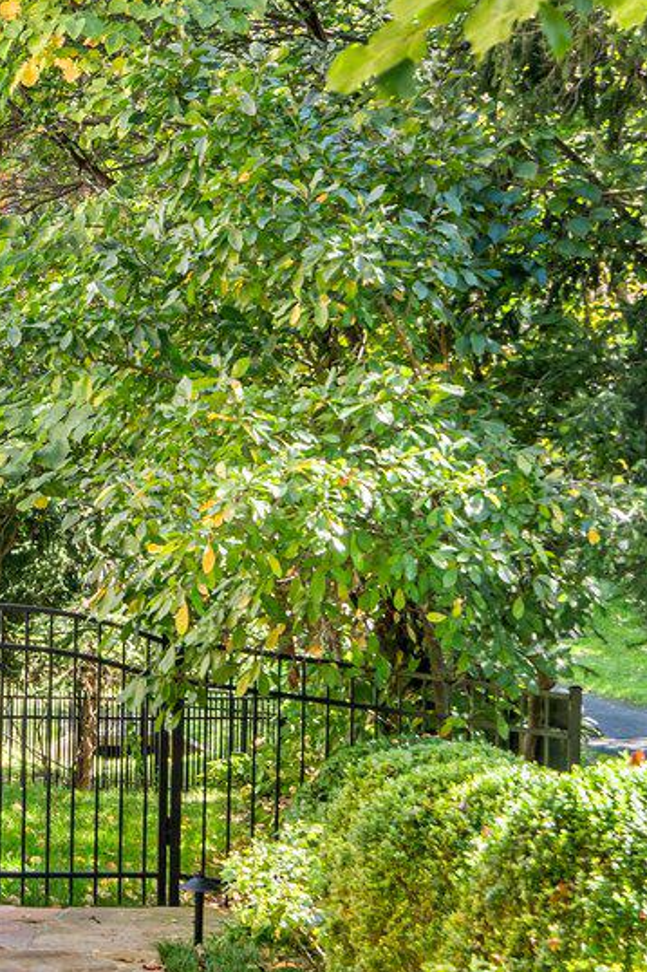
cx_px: -72
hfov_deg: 13.4
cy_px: 844
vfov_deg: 20.1
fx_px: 2699
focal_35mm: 100
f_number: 8
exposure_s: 1/100
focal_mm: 35
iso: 400
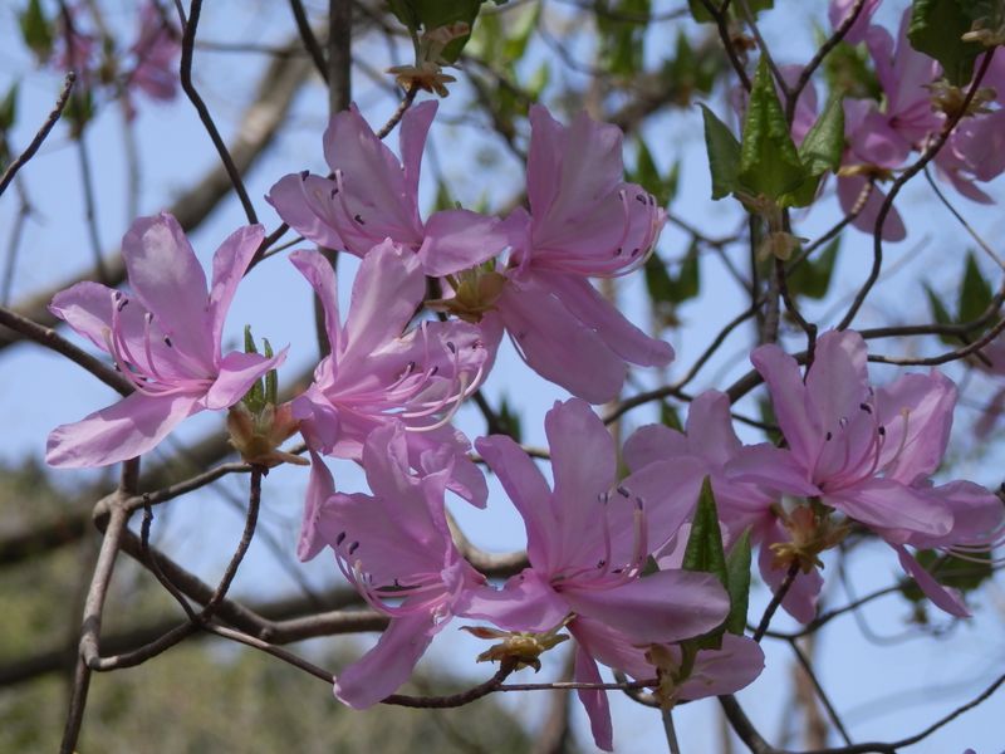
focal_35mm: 116
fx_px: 3368
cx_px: 502
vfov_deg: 12.8
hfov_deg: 17.0
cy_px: 377
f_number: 5.2
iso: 80
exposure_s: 1/320
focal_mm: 20.9
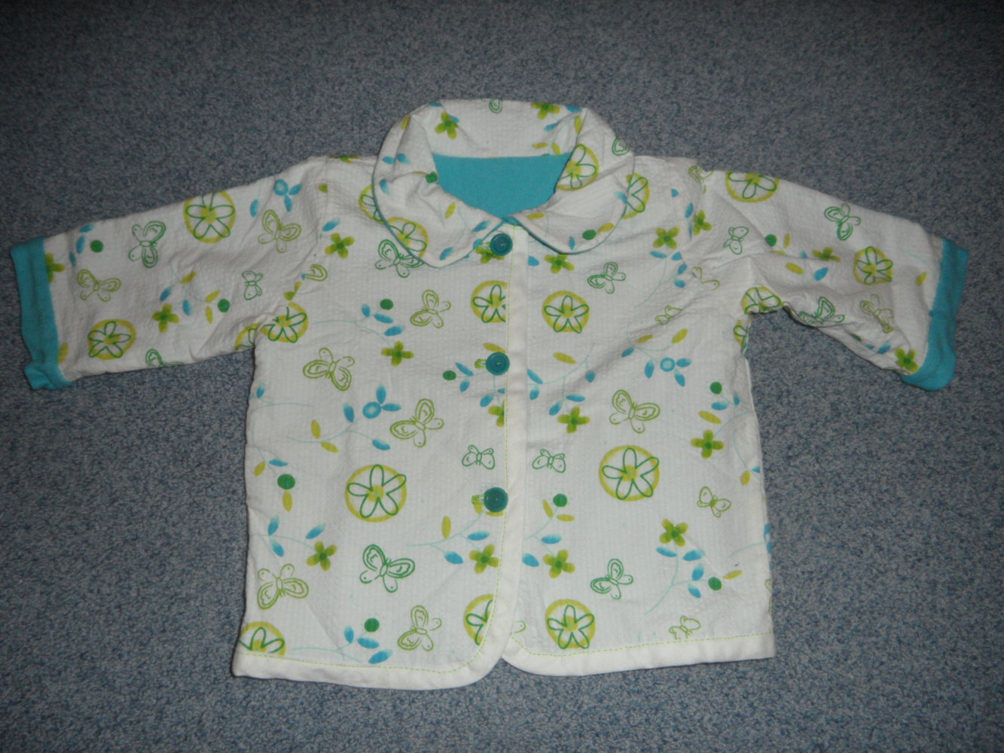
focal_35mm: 24
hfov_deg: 71.6
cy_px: 376
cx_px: 502
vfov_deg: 56.8
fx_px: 696
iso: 100
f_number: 8.2
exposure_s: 1/10
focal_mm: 4.1
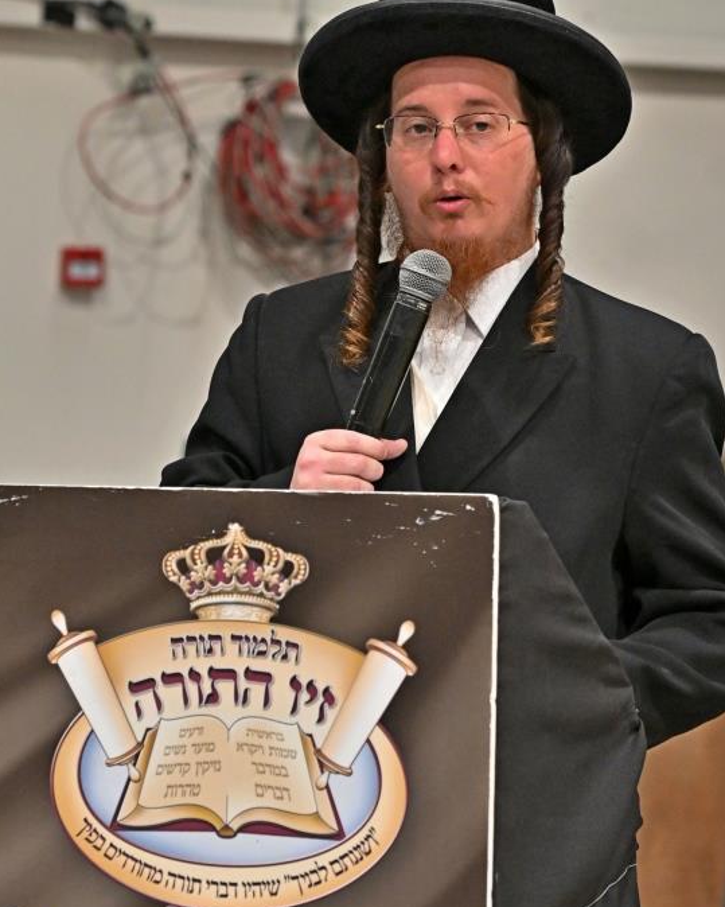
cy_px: 431
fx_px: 5392
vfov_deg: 9.6
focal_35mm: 201
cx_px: 391
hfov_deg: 7.7
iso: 1250
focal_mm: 94
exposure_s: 1/250
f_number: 4
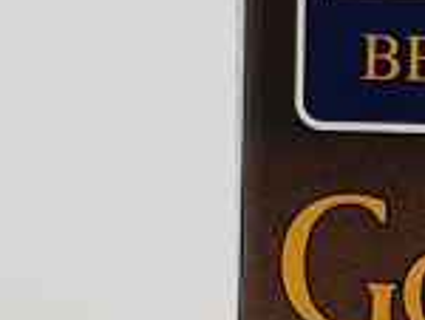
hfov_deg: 17.0
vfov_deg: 14.0
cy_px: 348
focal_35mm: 104
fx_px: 1279
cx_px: 643
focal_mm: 4.2
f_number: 1.7
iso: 40
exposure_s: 1/213
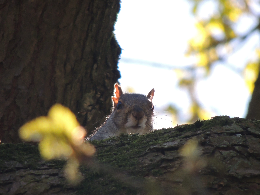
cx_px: 130
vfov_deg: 1.5
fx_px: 7511
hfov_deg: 2.0
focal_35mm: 1000
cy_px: 98
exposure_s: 1/500
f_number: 5.9
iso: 500
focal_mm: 180
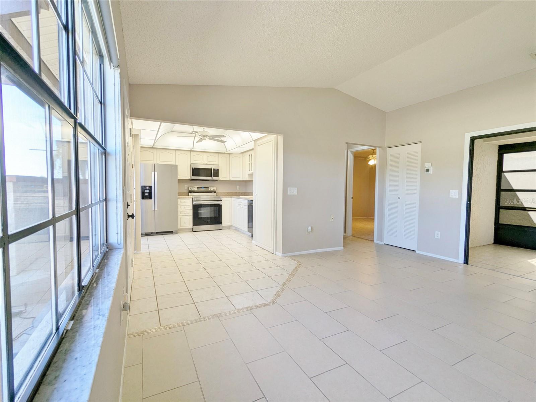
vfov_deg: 78.1
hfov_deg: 94.5
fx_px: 248
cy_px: 201
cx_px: 268
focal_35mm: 16
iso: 62
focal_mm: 2.35
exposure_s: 1/120
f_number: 2.2
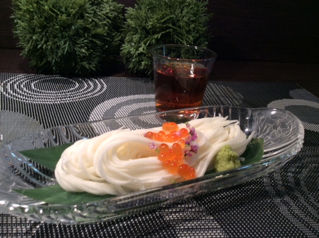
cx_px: 160
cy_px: 119
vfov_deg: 44.1
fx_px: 294
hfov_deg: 56.9
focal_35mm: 32
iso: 40
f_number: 2.4
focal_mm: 3.3
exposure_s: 1/25
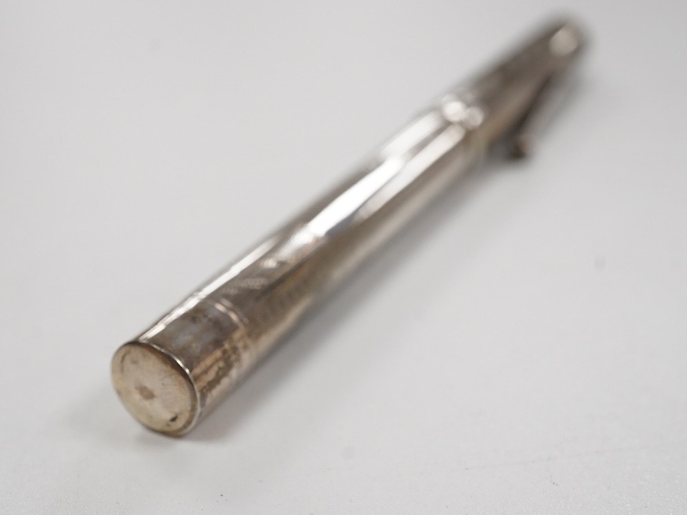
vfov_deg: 29.7
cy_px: 258
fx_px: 973
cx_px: 322
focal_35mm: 49
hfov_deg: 38.9
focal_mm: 30
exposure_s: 1/200
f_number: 13
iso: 2500
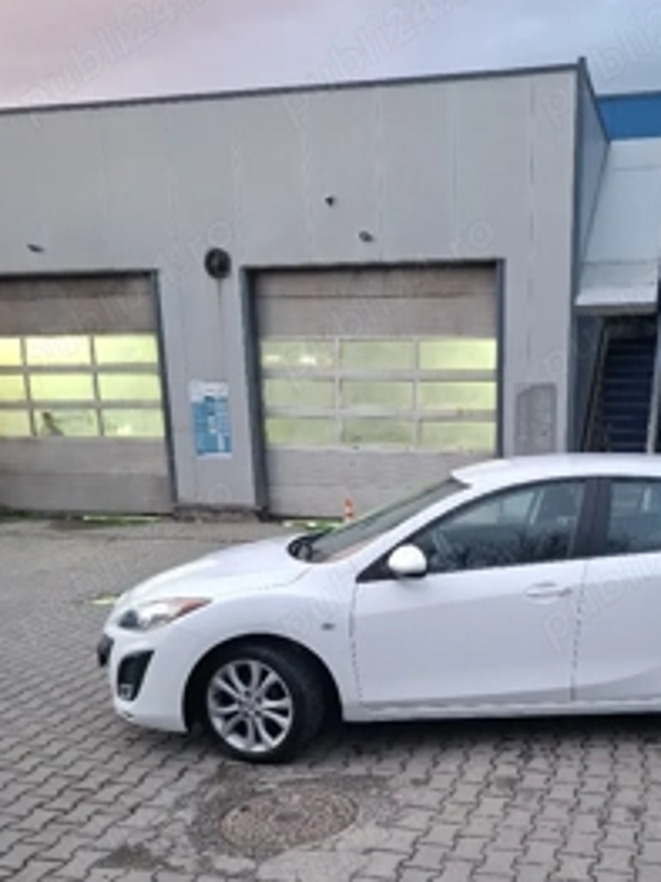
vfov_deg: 51.5
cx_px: 453
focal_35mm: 35
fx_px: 892
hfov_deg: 40.1
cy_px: 600
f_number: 1.8
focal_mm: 5.54
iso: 320
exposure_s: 1/50
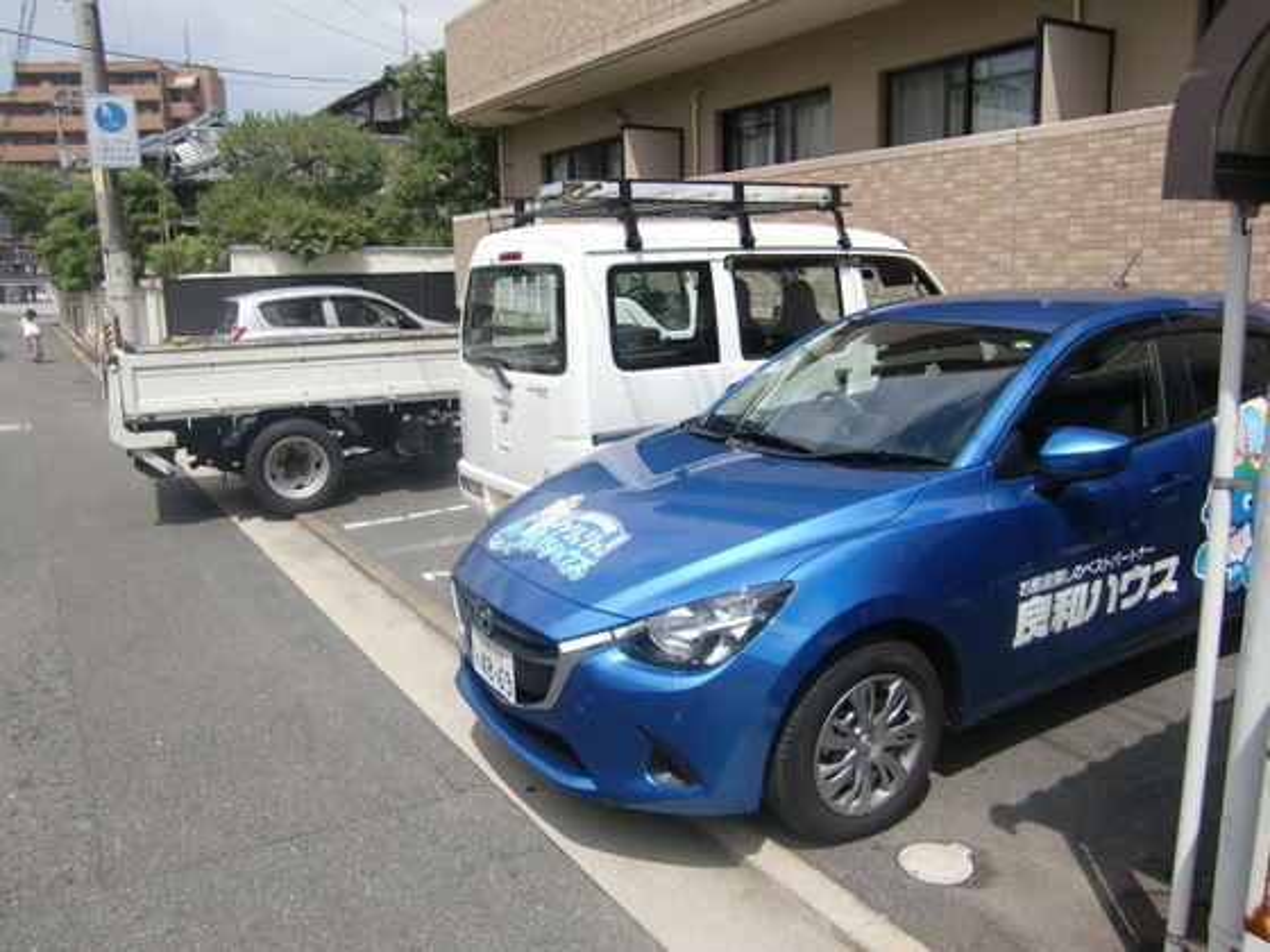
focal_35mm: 28
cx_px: 635
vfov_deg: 49.7
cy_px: 476
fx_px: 1027
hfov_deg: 63.4
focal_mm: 4.9
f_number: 7
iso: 64
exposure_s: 1/250
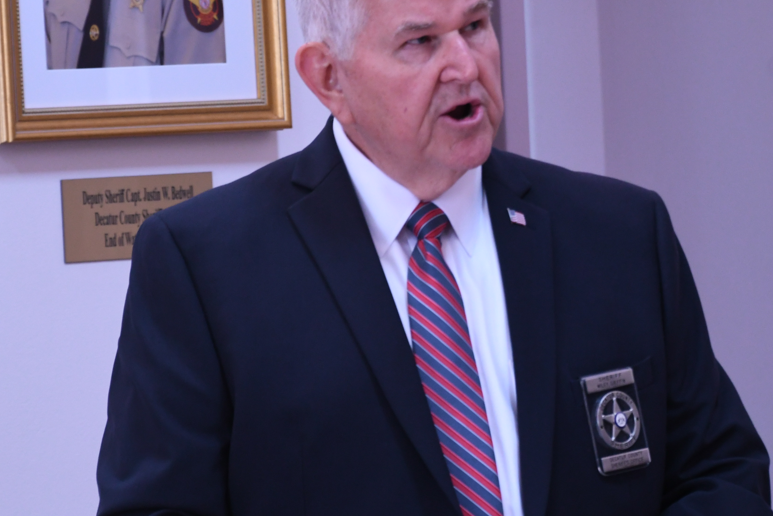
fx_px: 4076
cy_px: 176
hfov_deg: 10.8
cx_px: 418
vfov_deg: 7.2
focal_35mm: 190
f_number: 5.6
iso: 1250
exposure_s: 1/60
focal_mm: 75
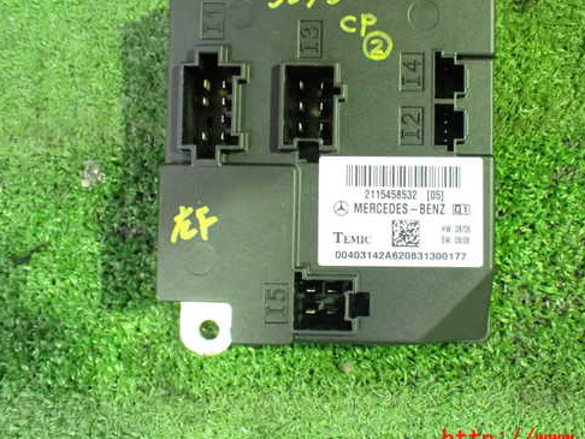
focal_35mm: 37
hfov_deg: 49.8
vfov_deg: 38.6
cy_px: 185
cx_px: 353
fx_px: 626
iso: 1250
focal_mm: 5.4
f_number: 2.3
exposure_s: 1/30
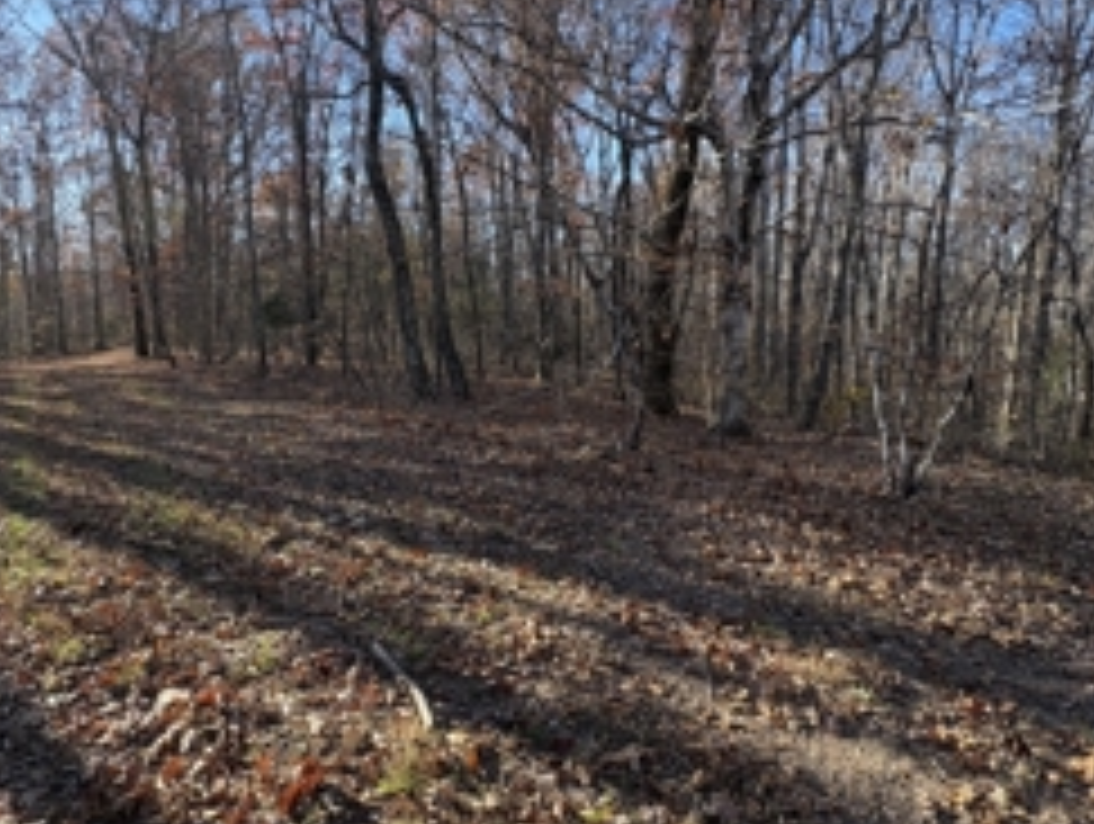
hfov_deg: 73.4
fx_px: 728
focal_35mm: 23
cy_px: 369
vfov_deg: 58.9
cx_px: 468
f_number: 2.2
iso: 64
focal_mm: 2.22
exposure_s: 1/248
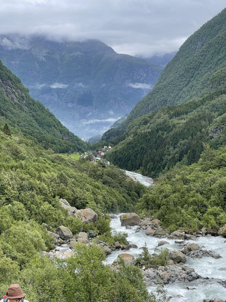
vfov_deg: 30.3
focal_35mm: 64
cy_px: 151
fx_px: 557
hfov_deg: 22.9
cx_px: 113
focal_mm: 7.5
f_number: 2.2
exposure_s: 1/201
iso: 20
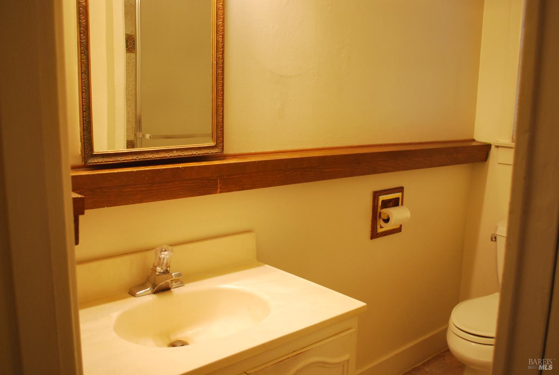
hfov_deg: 57.1
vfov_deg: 40.1
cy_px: 188
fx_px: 513
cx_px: 280
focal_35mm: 33
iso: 640
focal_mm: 22
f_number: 4
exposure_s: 1/30
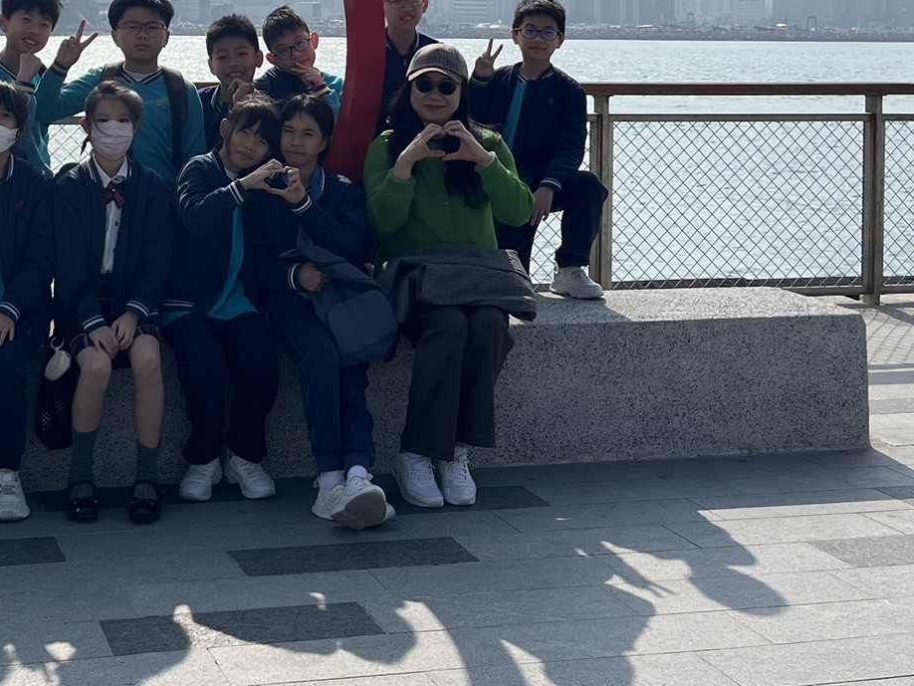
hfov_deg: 32.4
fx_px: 1532
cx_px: 189
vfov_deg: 24.1
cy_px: 2
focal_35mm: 58
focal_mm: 5.1
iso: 50
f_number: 1.6
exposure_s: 1/15152
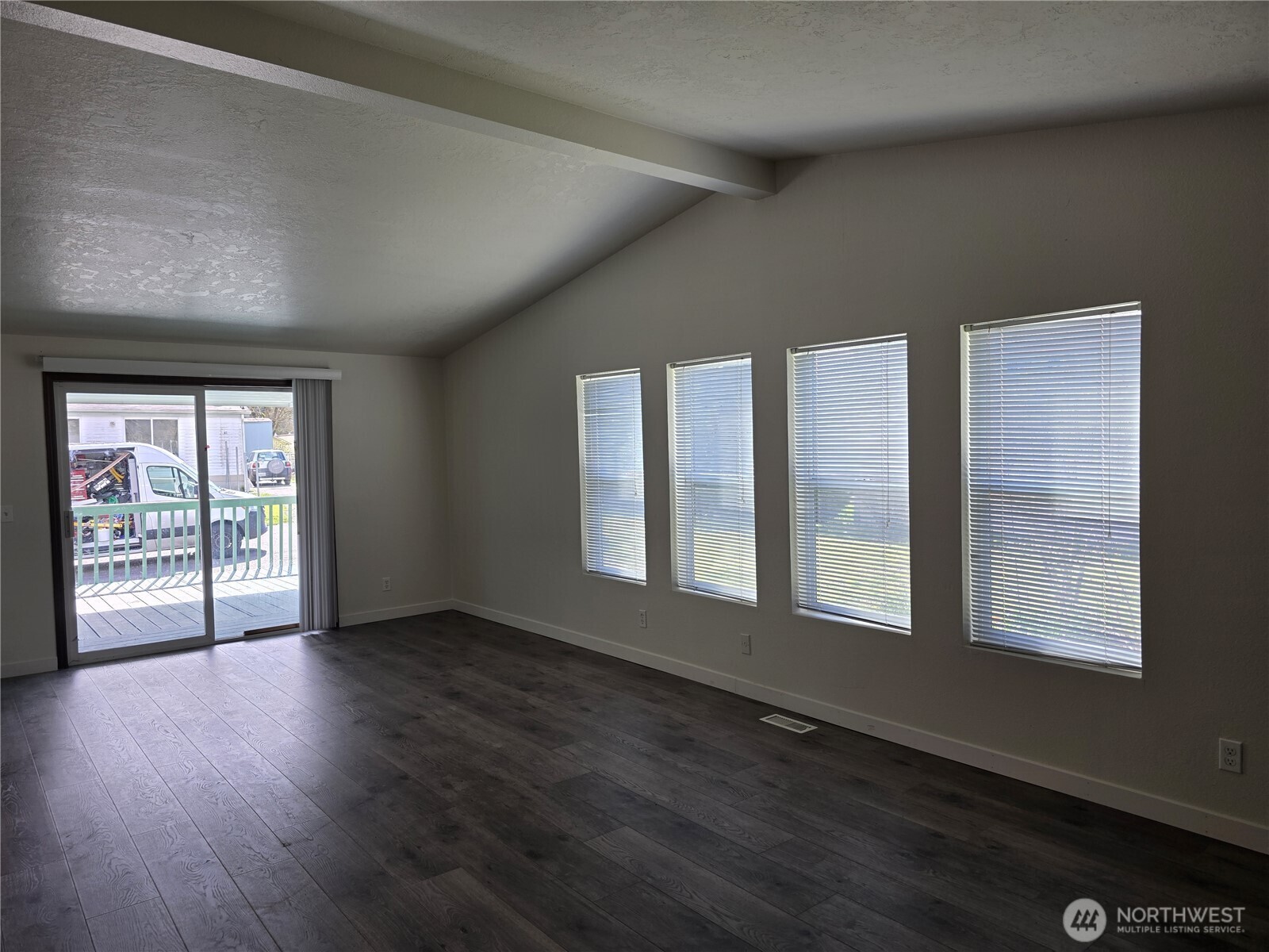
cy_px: 476
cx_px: 634
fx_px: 843
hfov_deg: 73.9
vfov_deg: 58.9
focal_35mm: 23
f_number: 1.7
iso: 40
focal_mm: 6.3
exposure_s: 1/180
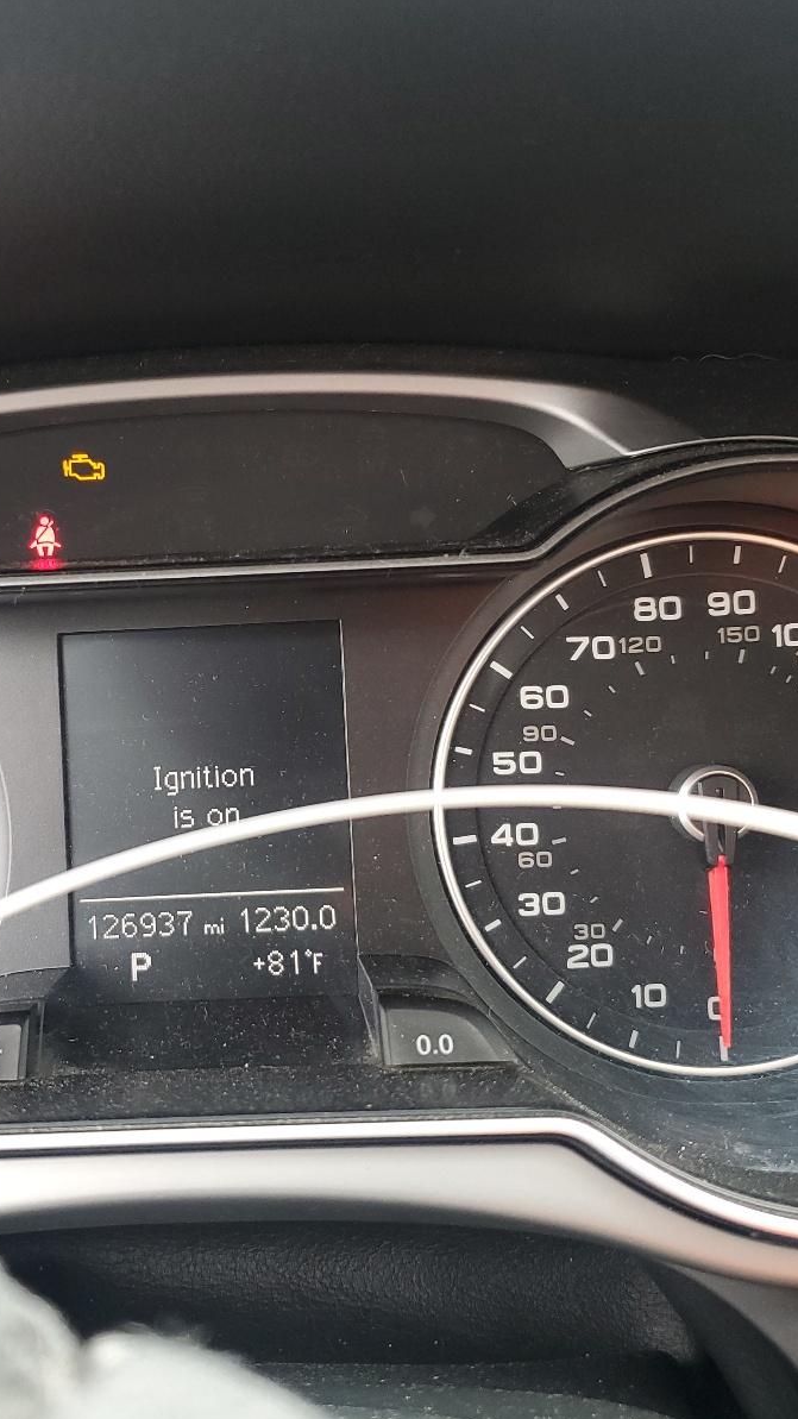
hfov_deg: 30.9
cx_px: 249
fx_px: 1430
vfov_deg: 52.8
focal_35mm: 38
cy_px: 711
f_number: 1.5
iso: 88
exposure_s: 1/120
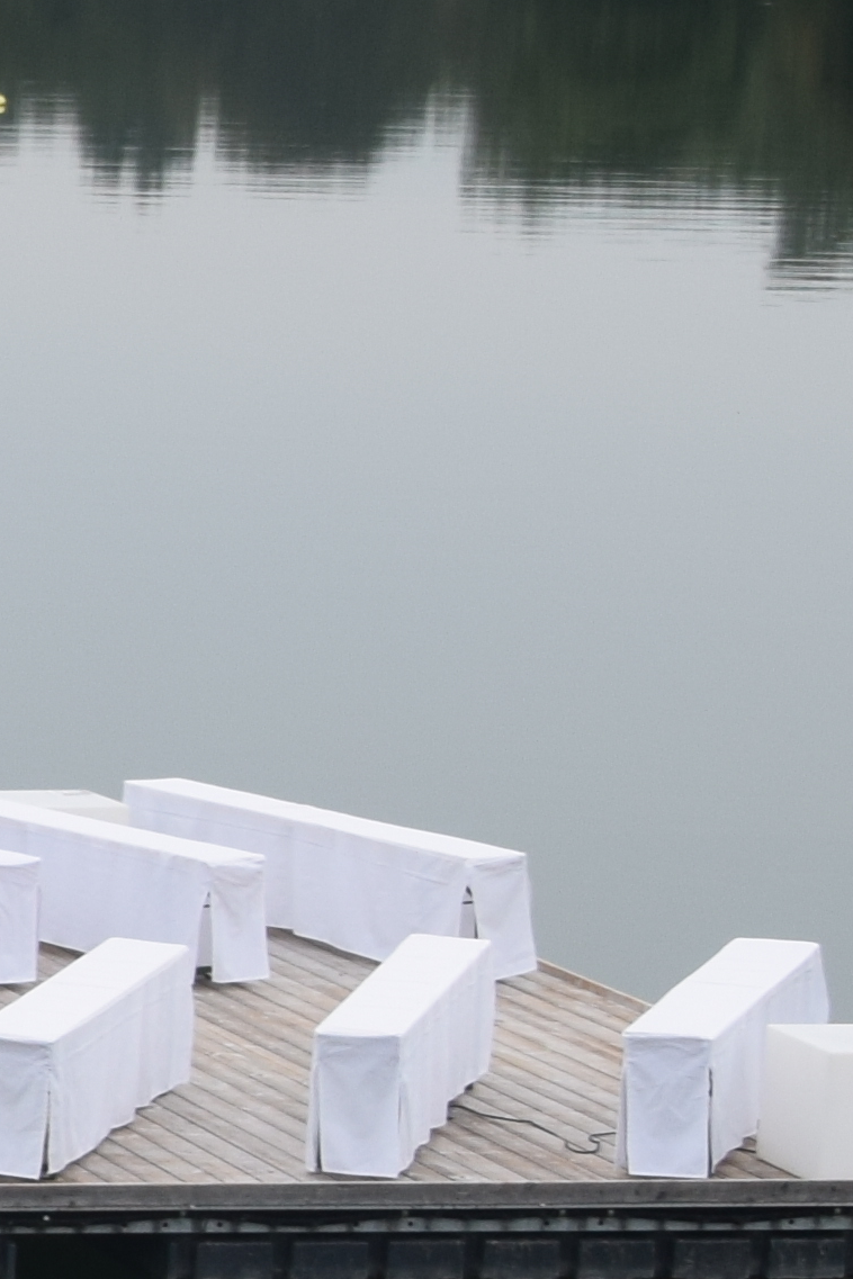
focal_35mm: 190
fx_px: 6752
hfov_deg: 6.4
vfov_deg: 10.8
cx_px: -1997
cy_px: 820
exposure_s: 1/320
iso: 200
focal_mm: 24
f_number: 9
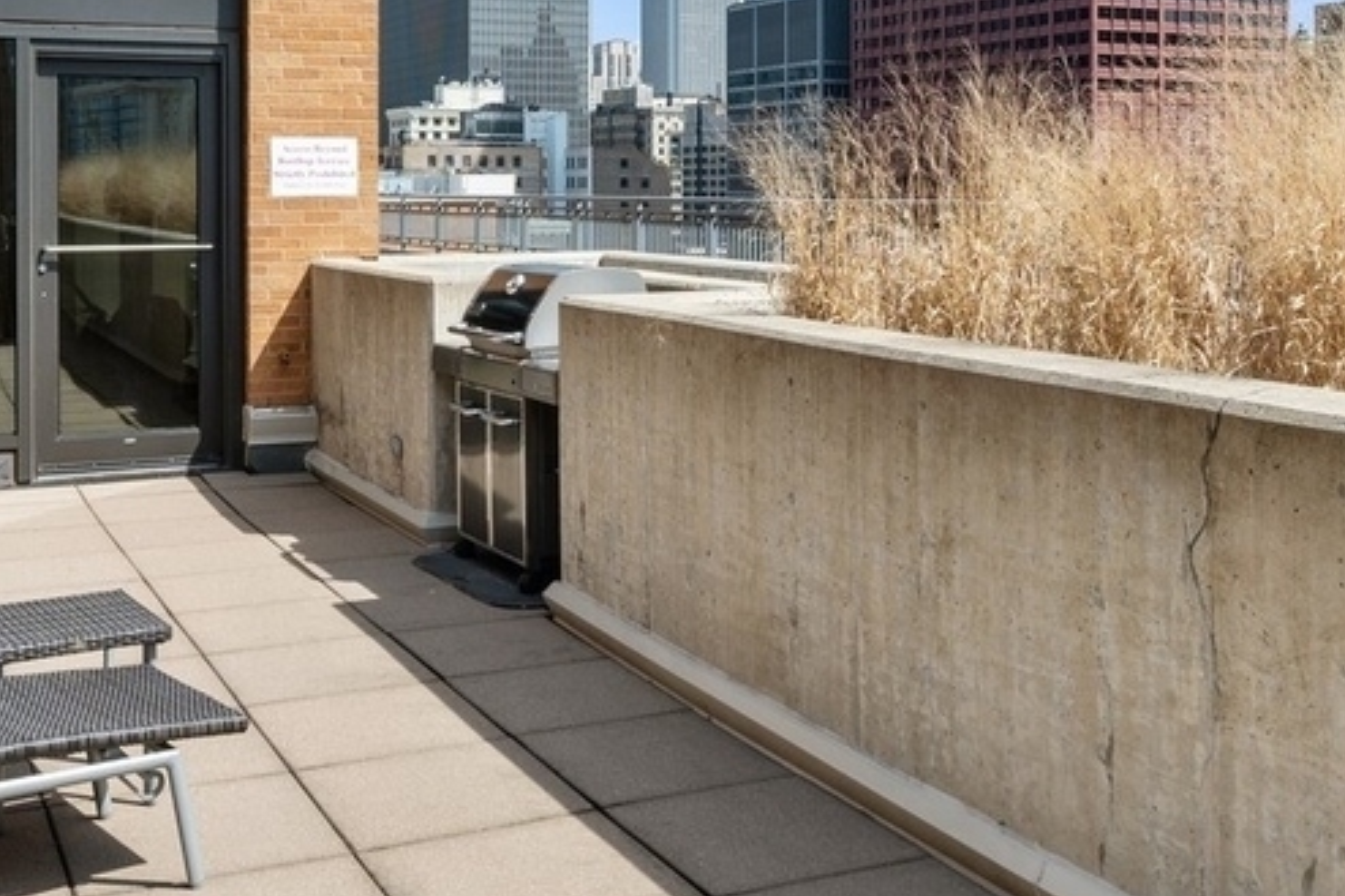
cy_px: 153
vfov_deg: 28.5
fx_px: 1718
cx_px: 632
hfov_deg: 42.7
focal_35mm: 46
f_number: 9.5
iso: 200
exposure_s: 1/125
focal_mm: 14
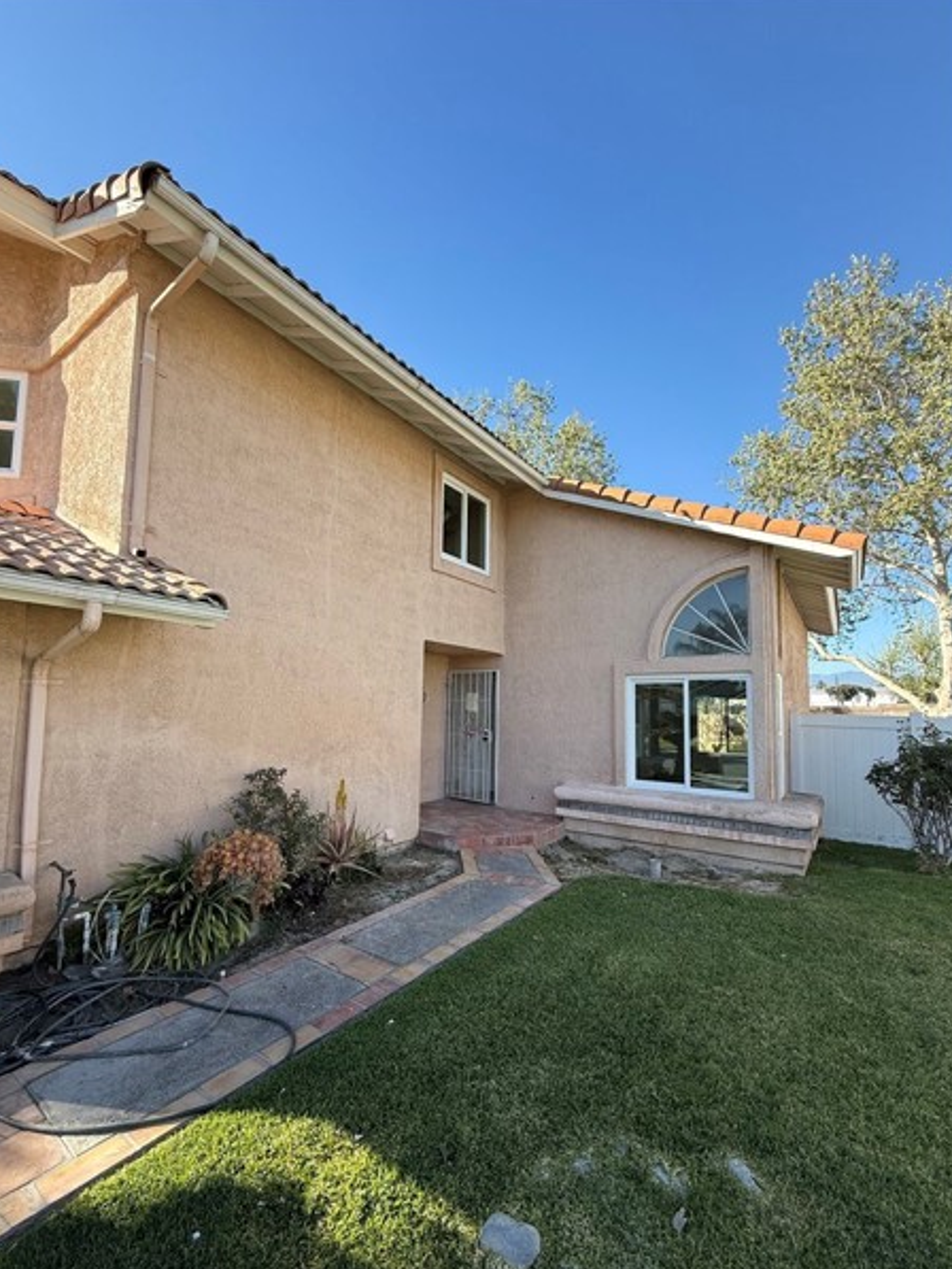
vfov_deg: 98.1
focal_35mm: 15
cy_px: 670
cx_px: 457
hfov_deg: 81.7
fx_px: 550
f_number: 2.2
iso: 50
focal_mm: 2.22
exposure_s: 1/527
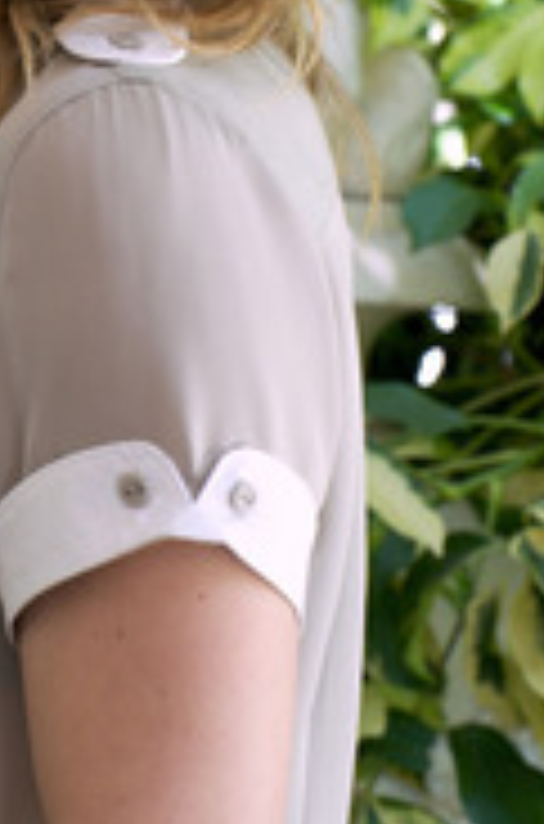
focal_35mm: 208
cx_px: -34
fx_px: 4741
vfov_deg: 9.9
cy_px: 104
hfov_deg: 6.5
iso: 640
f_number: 9
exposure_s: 1/60
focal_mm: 95
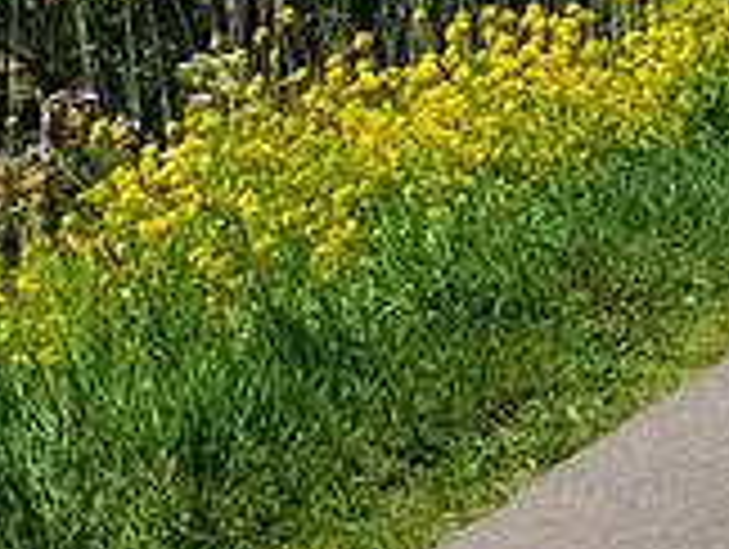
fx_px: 3607
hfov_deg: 11.5
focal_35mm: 171
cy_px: -1076
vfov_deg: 7.6
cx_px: 281
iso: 50
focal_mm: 4.3
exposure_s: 1/1948
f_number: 2.4
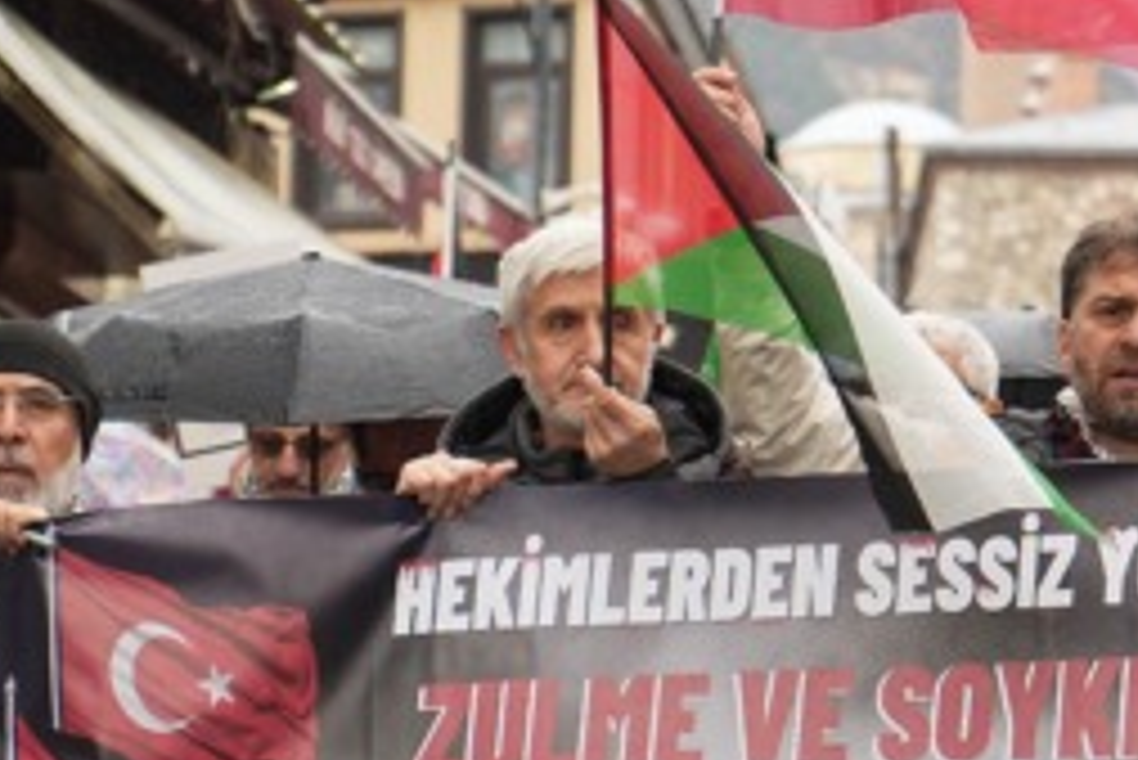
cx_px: 841
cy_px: 292
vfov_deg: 7.9
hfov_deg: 11.8
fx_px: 5503
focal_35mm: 174
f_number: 4
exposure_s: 1/200
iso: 250
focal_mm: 70
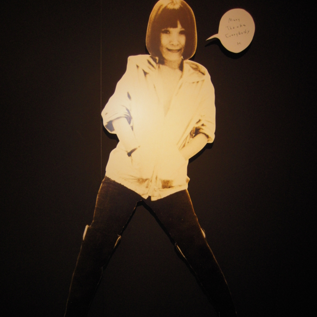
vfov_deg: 48.0
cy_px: 199
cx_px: 156
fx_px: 352
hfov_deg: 48.4
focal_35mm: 34
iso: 200
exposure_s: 1/20
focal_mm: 5
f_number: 2.7
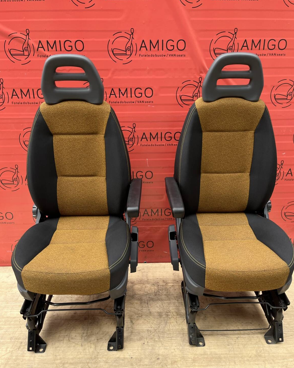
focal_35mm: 28
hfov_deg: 51.5
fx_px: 305
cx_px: 150
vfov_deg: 62.2
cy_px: 186
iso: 64
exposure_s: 1/172
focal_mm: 5.1
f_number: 1.6
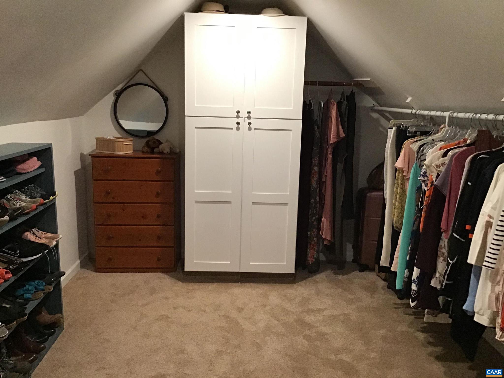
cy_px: 189
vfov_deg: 45.4
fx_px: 451
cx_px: 252
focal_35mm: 31
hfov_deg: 58.4
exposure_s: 1/30
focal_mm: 3.3
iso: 200
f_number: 2.4
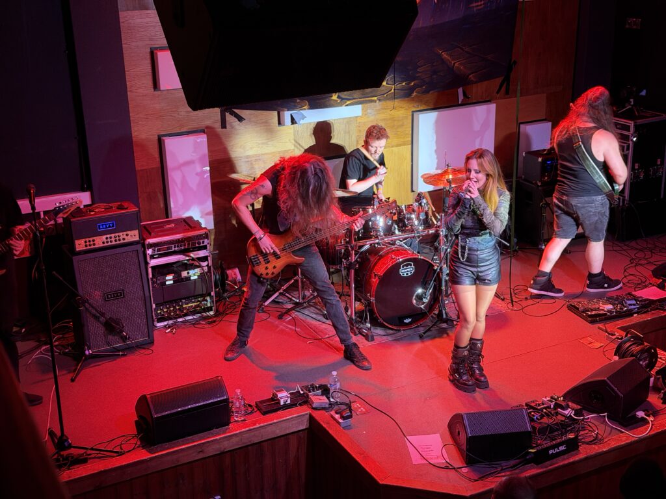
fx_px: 924
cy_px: 250
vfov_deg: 30.3
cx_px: 333
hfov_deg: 39.7
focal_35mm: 48
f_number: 1.78
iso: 250
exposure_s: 1/50
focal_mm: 6.76
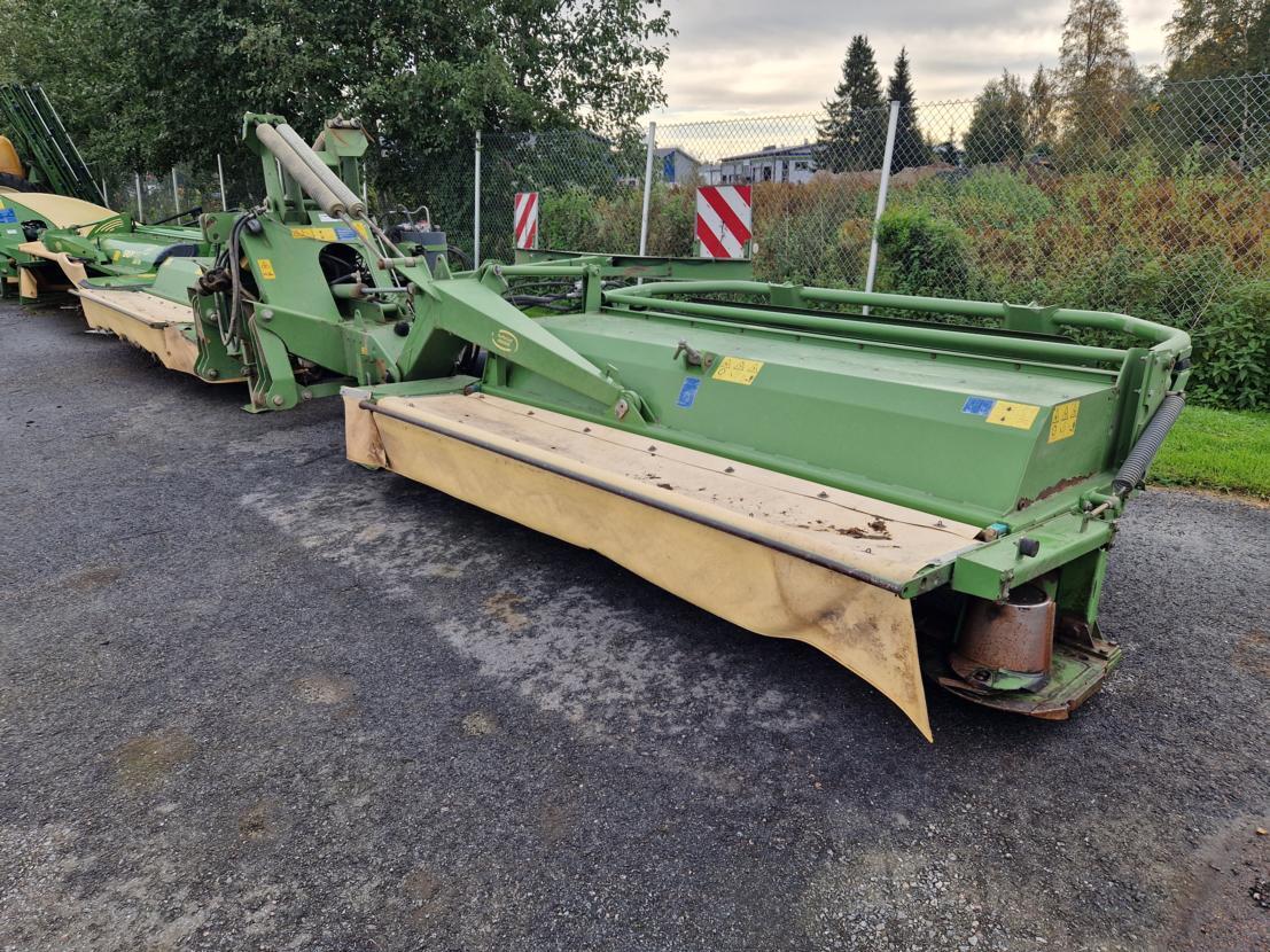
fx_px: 844
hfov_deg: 73.9
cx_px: 635
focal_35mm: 23
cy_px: 476
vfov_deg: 58.9
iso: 50
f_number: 1.8
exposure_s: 1/664
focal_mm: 5.4
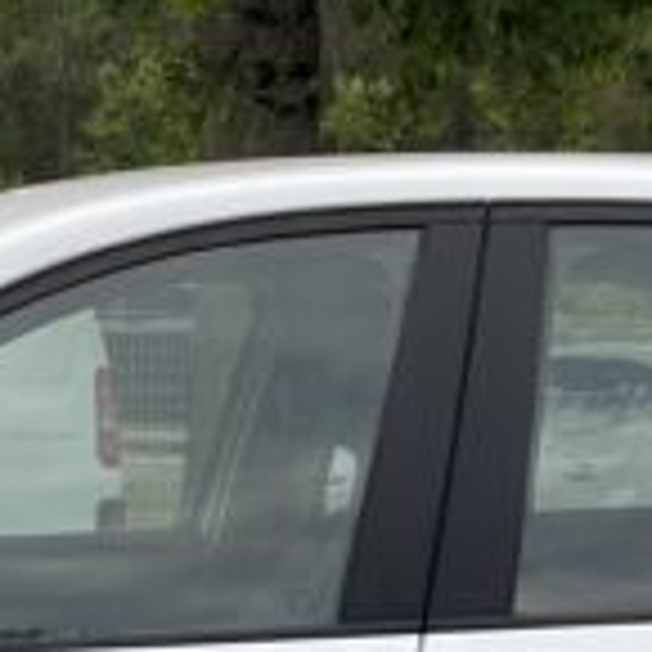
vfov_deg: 13.4
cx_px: 58
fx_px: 2706
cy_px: 751
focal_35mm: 127
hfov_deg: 13.6
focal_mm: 4.25
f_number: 1.8
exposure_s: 1/437
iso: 32
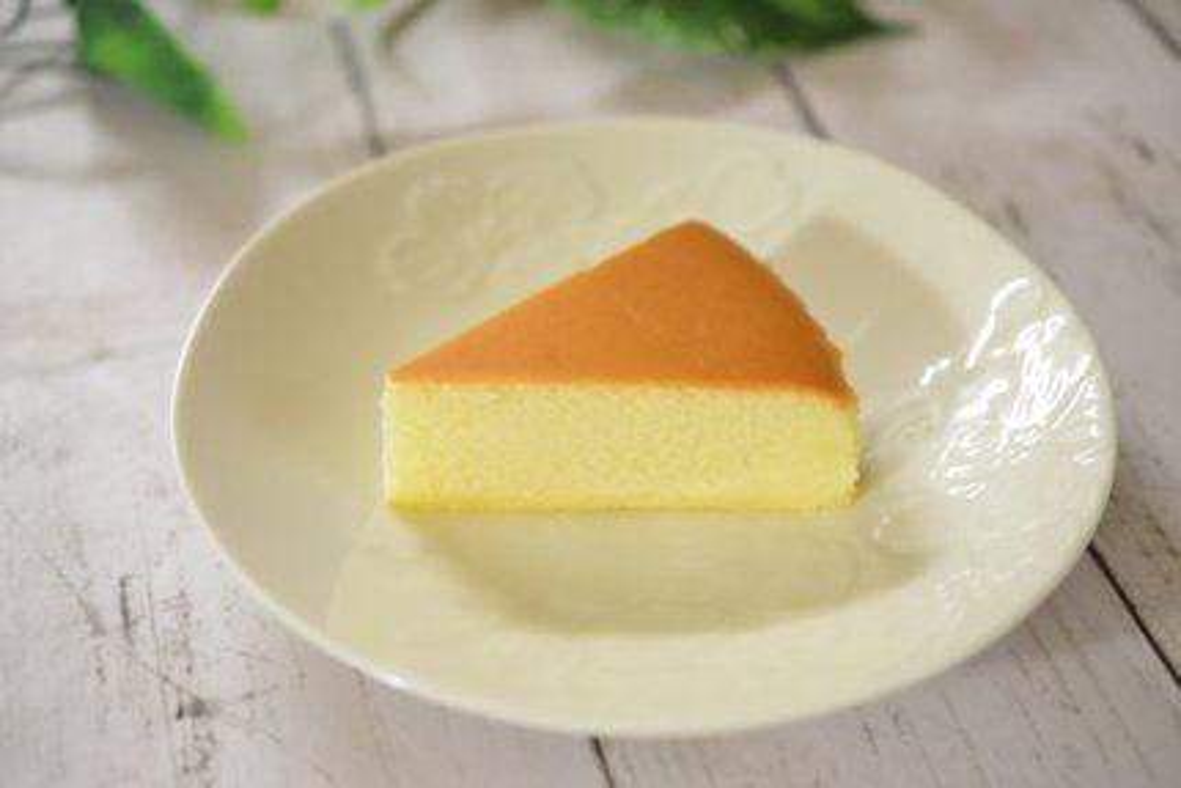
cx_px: 590
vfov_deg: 22.6
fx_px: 1969
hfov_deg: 33.4
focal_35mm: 60
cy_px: 394
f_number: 3
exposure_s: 1/40
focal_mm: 40
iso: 1600
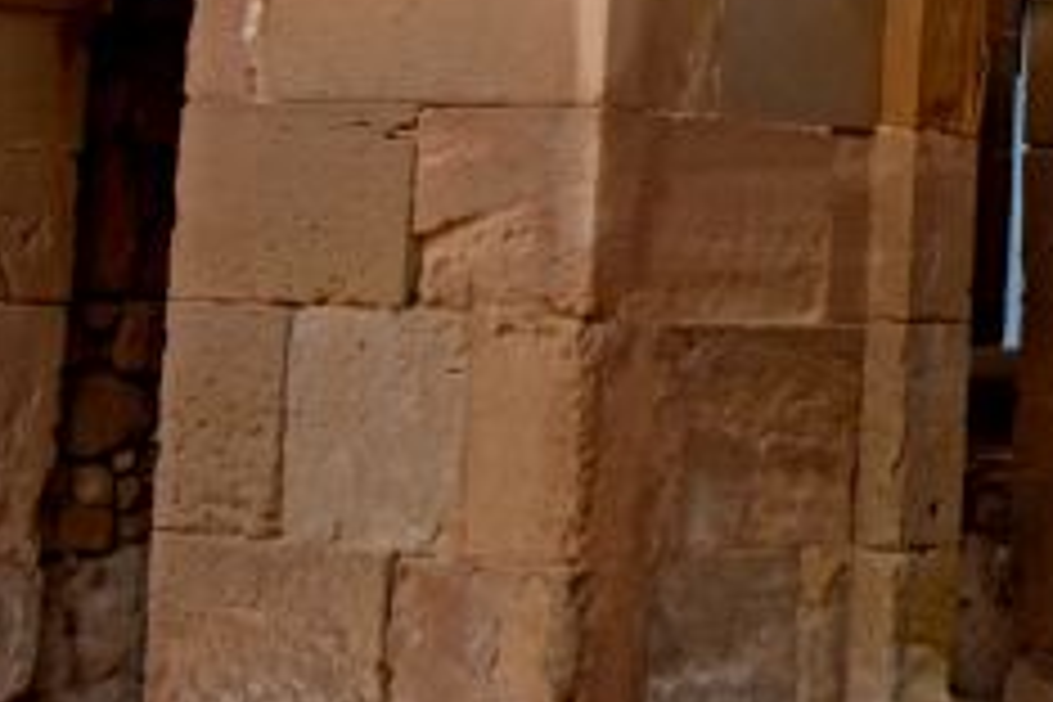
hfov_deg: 15.6
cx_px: 1696
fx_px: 3451
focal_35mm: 118
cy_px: -482
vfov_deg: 11.0
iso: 400
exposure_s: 1/400
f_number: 10
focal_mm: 18
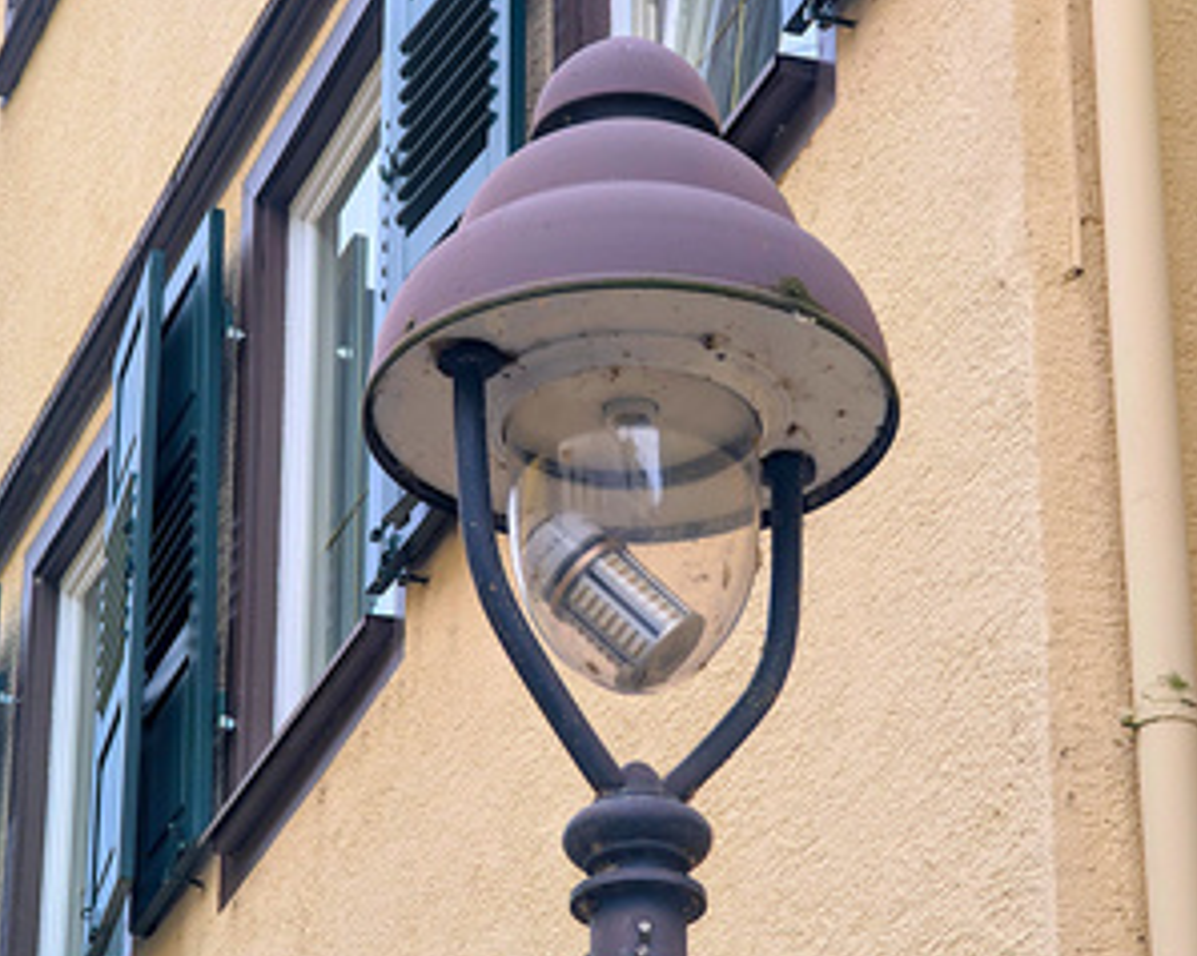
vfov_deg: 11.1
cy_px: 462
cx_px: 596
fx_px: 4921
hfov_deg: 13.9
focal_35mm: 139
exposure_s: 1/80.1
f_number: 3.5
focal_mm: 19
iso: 63
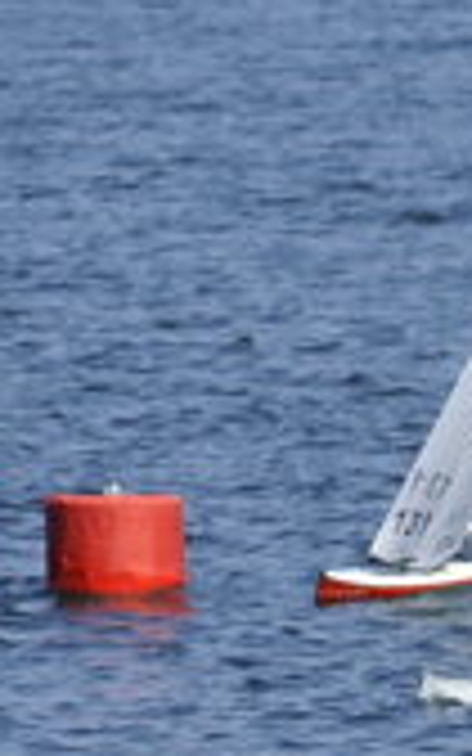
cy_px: 911
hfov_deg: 1.4
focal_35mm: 902
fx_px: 18565
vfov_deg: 2.3
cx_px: 1751
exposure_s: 1/1600
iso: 320
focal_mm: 170
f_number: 5.6
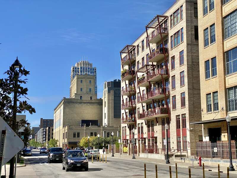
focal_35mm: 52
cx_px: 118
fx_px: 356
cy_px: 89
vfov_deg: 28.0
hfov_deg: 36.8
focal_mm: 6
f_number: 2
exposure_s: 1/1453
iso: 20
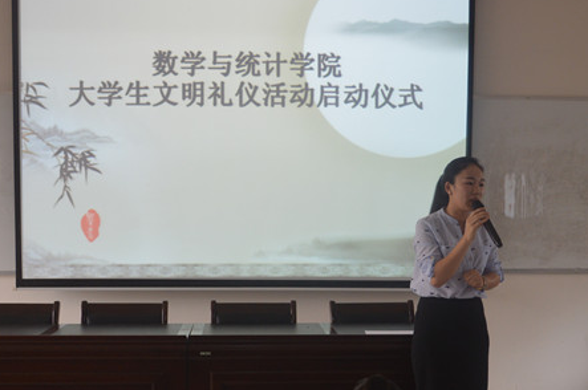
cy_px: 322
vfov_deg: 20.6
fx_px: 1060
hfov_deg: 31.0
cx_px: 331
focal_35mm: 65
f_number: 4
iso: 400
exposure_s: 1/25
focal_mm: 24
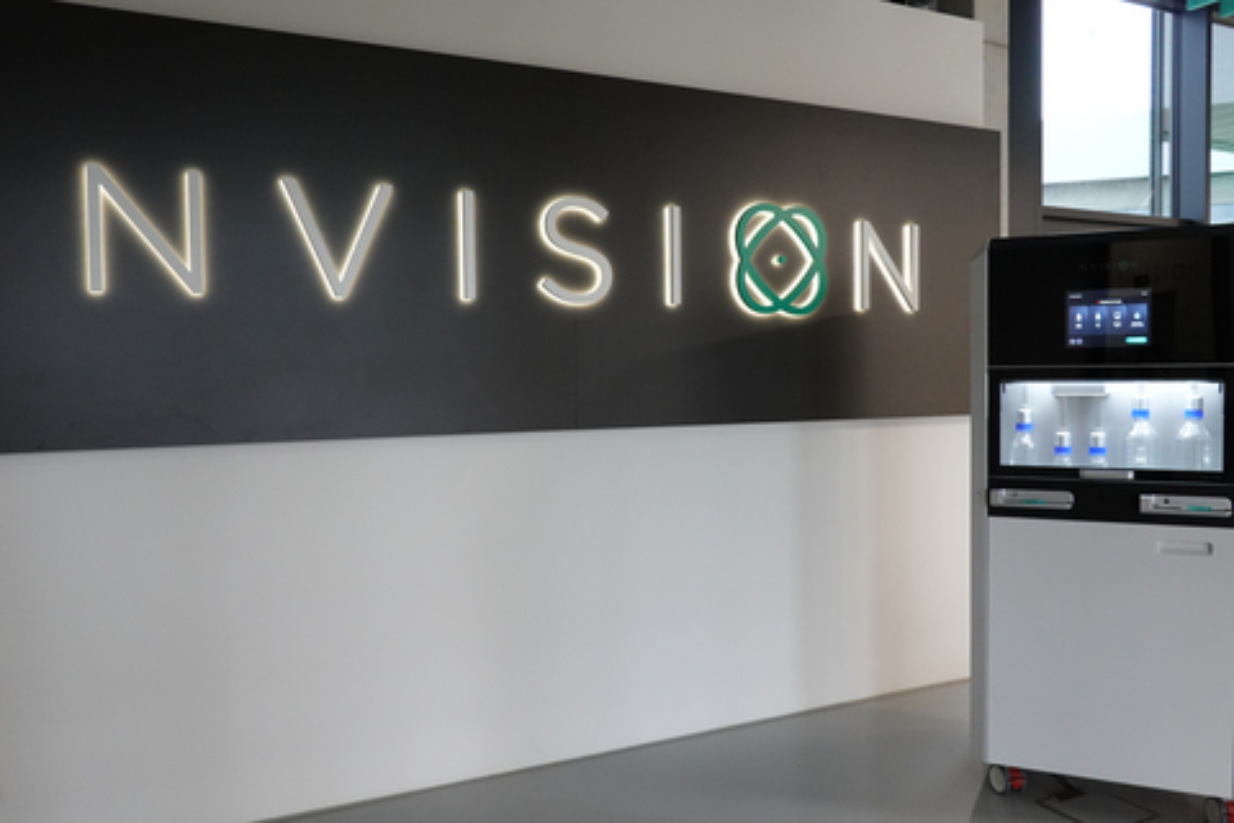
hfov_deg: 61.9
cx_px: 617
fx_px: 1028
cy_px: 412
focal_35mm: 30
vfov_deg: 43.6
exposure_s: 1/80
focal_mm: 11.29
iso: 1250
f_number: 3.2
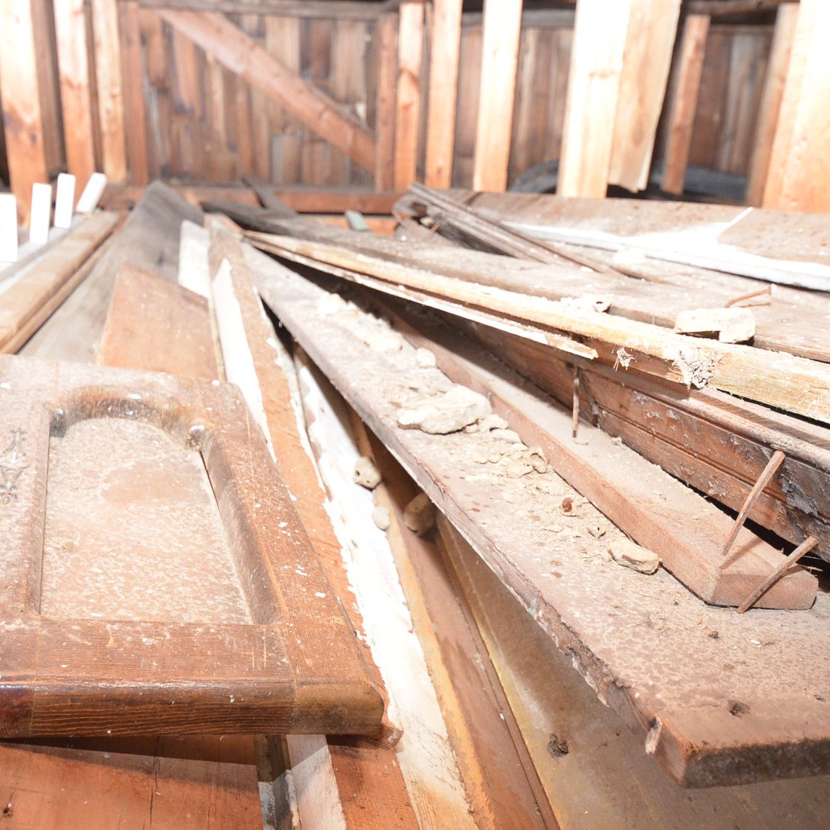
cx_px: 372
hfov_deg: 48.8
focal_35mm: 34
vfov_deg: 48.9
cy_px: 407
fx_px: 913
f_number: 4.2
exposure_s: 1/60
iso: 3200
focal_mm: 17
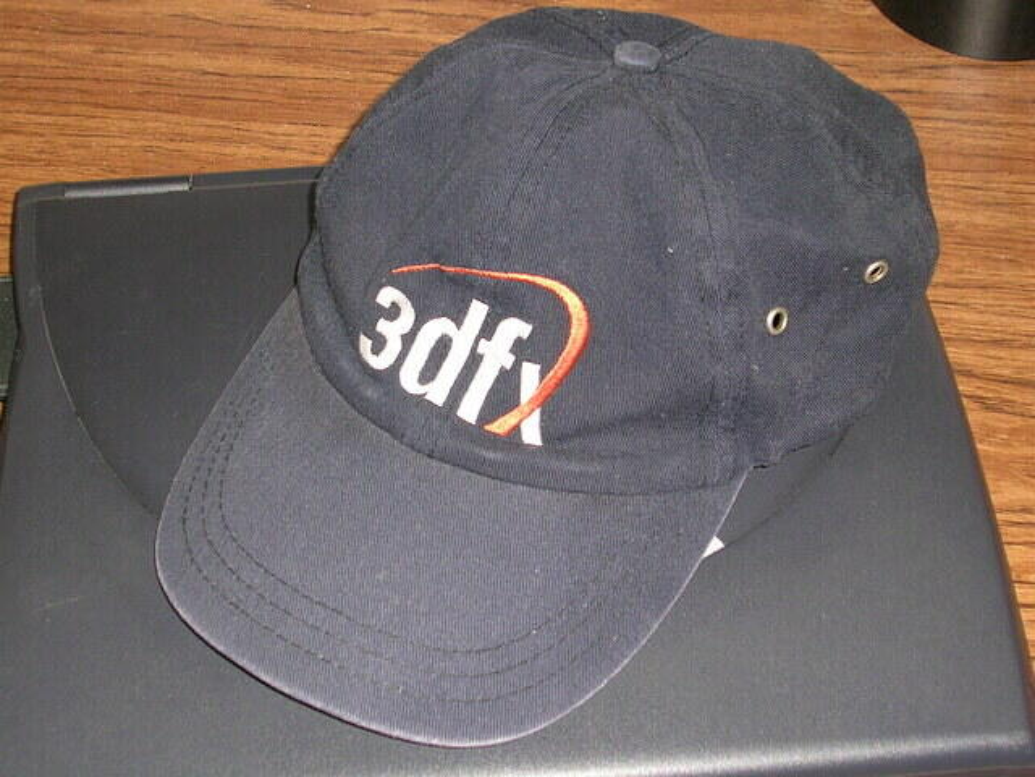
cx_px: 518
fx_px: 2183
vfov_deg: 20.2
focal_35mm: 73
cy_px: 388
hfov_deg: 26.7
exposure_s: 1/60.1
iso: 71
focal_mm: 11.1
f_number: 3.8
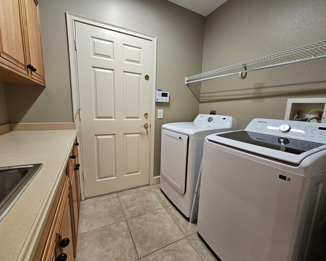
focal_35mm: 14
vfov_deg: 88.0
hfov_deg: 100.7
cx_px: 162
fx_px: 135
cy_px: 133
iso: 320
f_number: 2.2
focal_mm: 2.2
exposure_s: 1/60
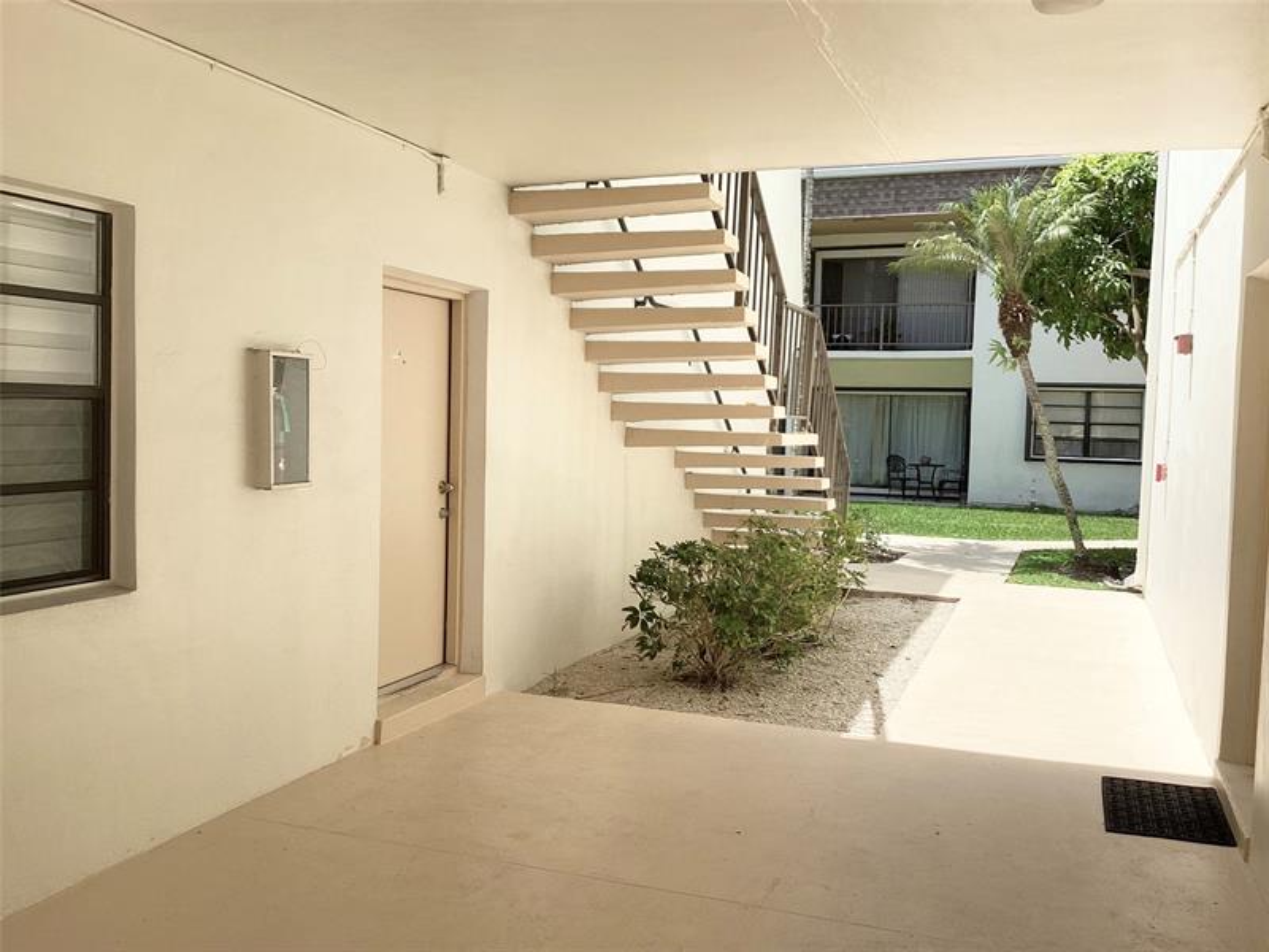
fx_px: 1136
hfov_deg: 58.4
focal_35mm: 31
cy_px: 476
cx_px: 634
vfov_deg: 45.4
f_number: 2.4
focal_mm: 3.3
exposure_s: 1/1045
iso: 25
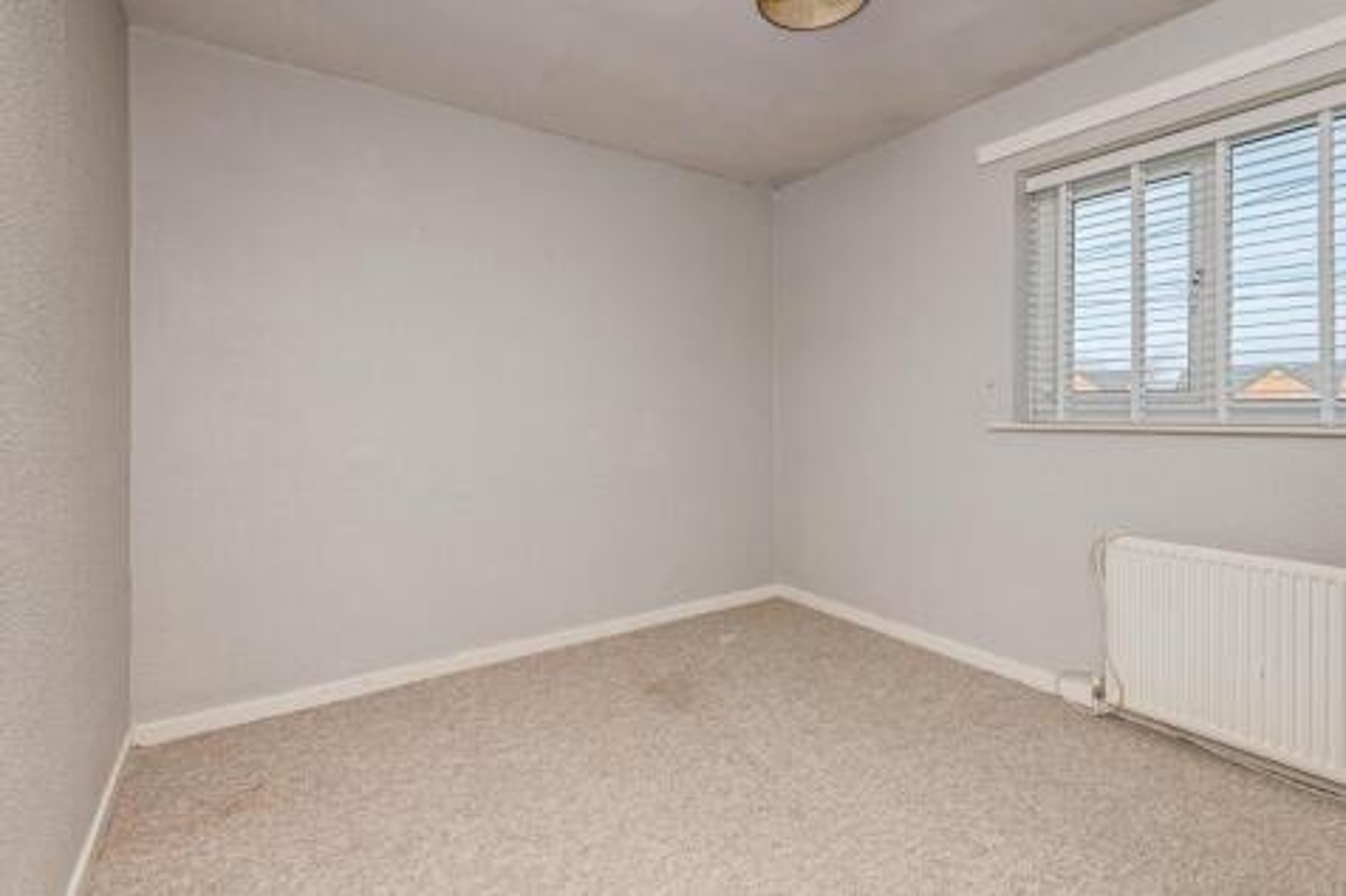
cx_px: 673
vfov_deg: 73.7
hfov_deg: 96.8
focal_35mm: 16
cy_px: 448
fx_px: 598
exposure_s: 1/320
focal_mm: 16
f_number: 8
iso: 320
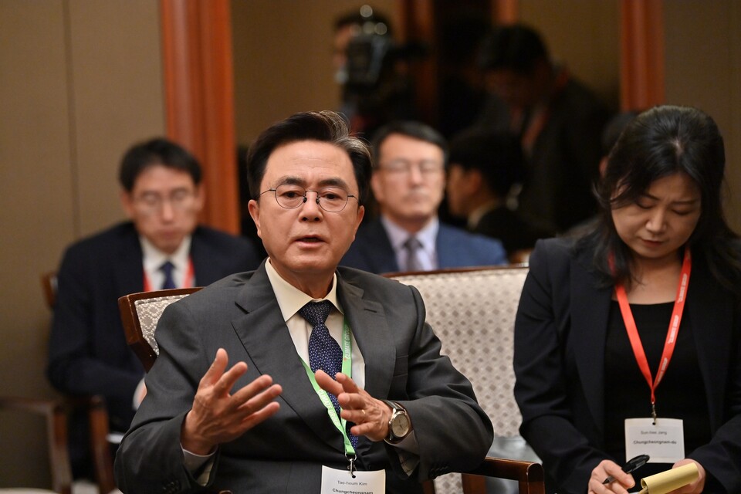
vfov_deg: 10.5
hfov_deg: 15.8
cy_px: 247
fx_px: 2676
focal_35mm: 130
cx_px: 370
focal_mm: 130
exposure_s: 1/200
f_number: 3.5
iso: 3200
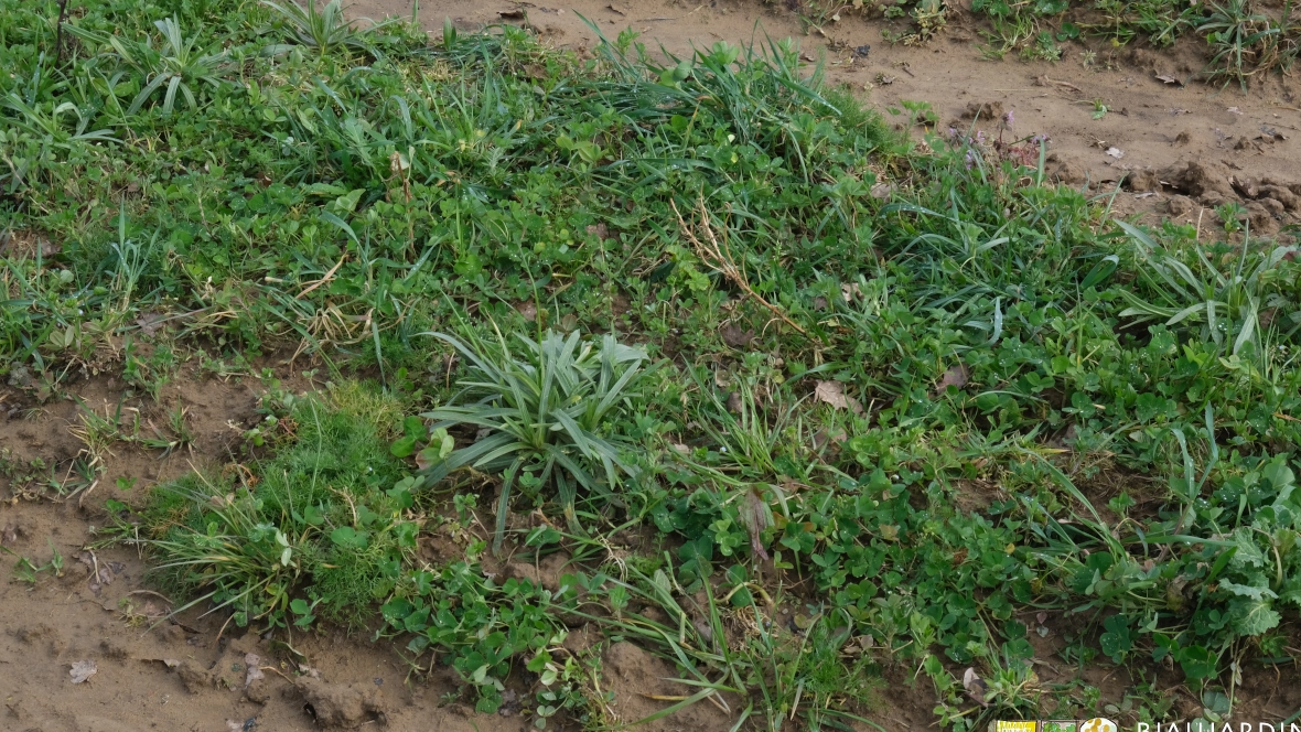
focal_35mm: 65
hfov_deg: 32.4
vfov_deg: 18.5
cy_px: 363
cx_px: 658
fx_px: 2243
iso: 1000
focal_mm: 40.7
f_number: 16
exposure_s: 1/250
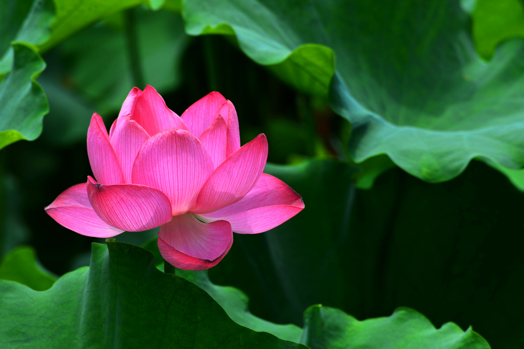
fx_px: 4366
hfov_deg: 6.9
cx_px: 262
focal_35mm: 300
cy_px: 174
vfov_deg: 4.6
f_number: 10
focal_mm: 300
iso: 100
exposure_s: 1/200
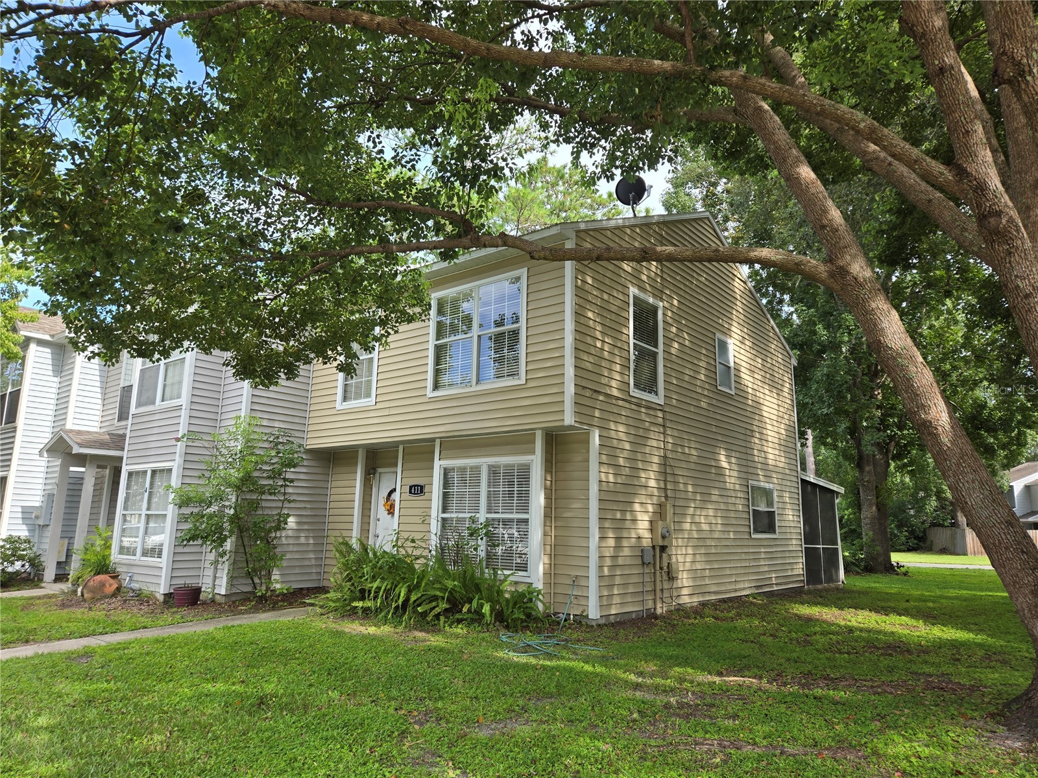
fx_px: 690
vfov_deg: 58.9
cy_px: 389
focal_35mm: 23
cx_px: 519
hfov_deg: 73.9
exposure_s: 1/396
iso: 25
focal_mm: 5.4
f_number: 1.8
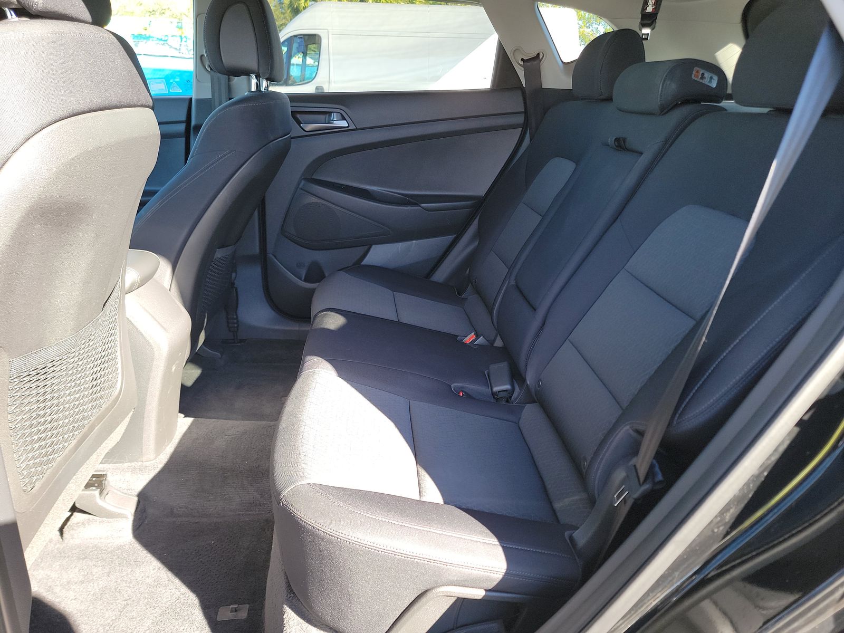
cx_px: 422
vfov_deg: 56.8
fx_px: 585
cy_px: 316
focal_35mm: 24
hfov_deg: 71.6
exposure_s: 1/59
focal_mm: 6.7
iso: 83
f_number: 1.8
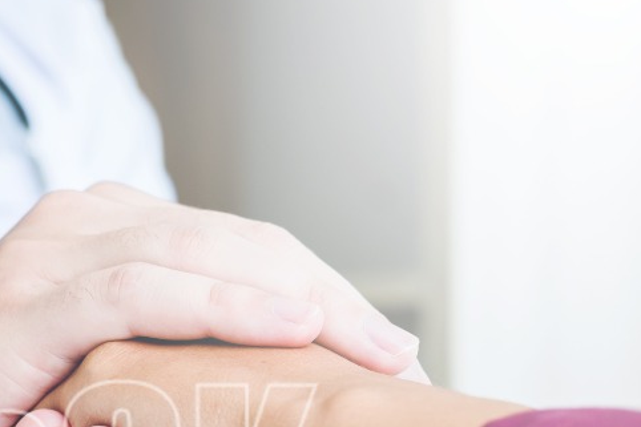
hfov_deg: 15.0
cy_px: 513
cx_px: -120
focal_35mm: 132
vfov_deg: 10.2
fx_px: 2349
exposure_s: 1/125
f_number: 3.6
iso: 100
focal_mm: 35
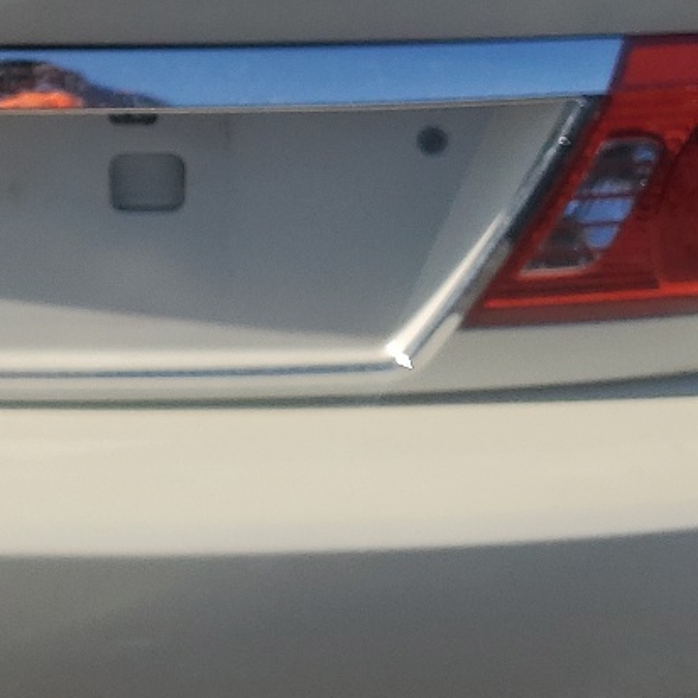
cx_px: -86
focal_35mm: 89
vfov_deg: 18.7
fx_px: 2030
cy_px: -88
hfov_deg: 18.7
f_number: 1.5
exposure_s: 1/5000
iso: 50
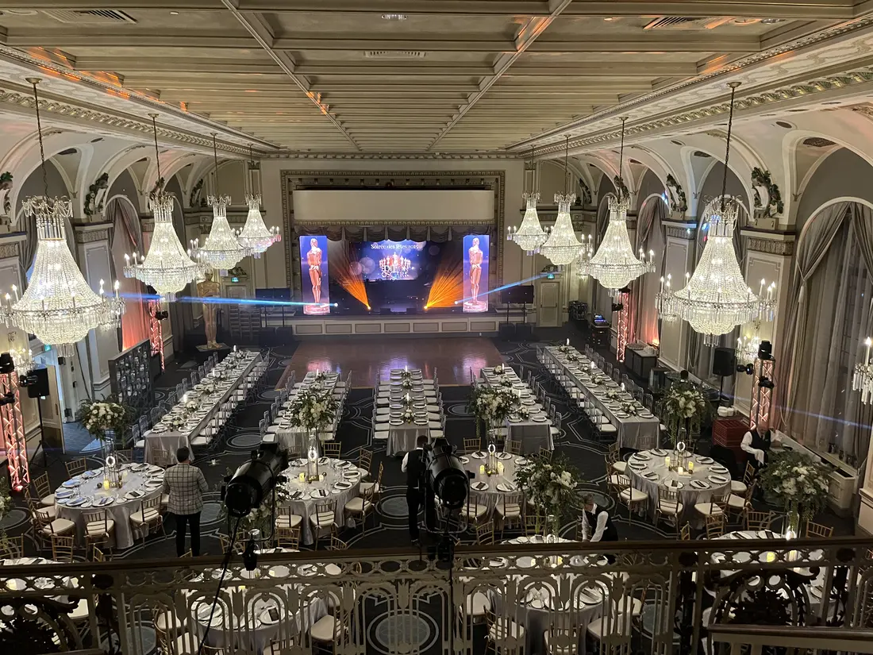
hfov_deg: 67.3
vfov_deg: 53.1
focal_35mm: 26
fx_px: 656
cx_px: 436
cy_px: 328
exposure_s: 1/40
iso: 500
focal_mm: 5.1
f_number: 1.6
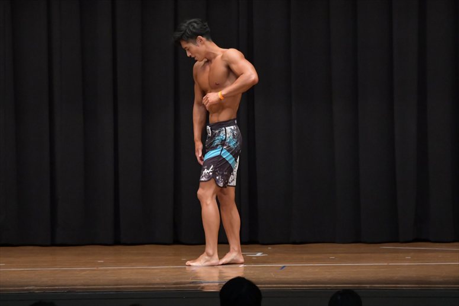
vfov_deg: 6.1
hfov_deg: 9.2
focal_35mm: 225
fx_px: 2867
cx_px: 230
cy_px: 153
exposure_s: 1/400
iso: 6400
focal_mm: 150
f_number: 5.6
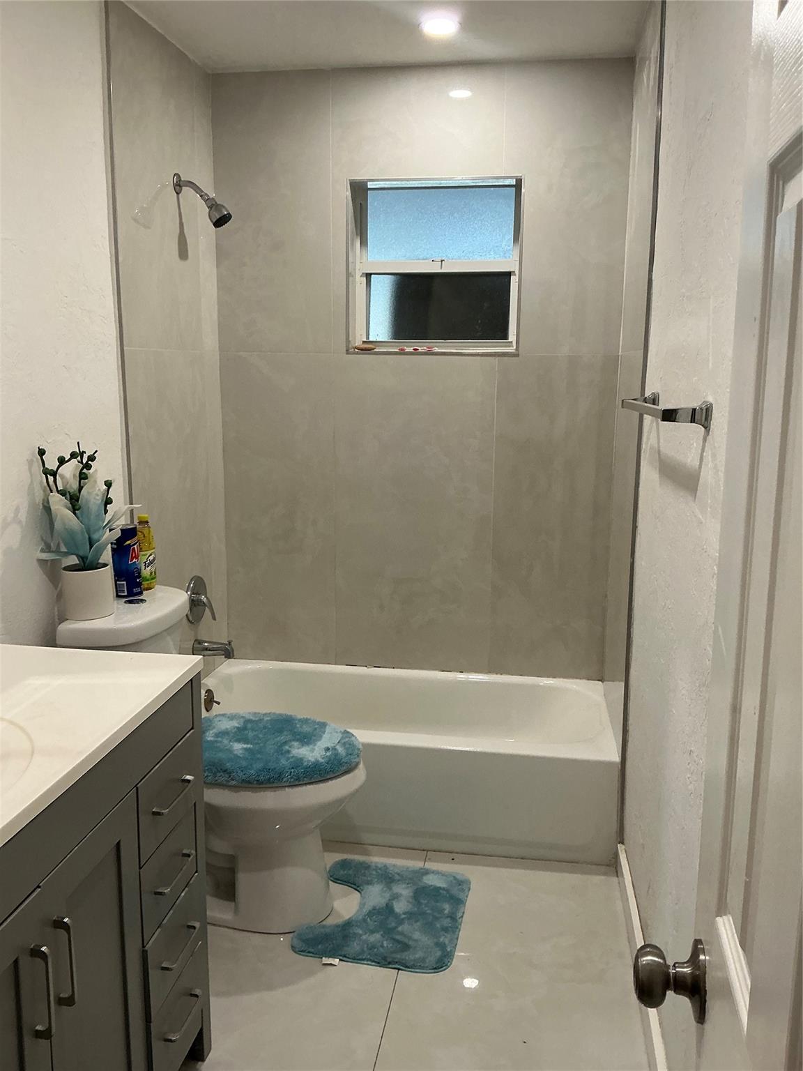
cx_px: 402
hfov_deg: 49.7
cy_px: 536
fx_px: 866
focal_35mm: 28
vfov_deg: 63.4
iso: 64
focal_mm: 3
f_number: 1.8
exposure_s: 1/60
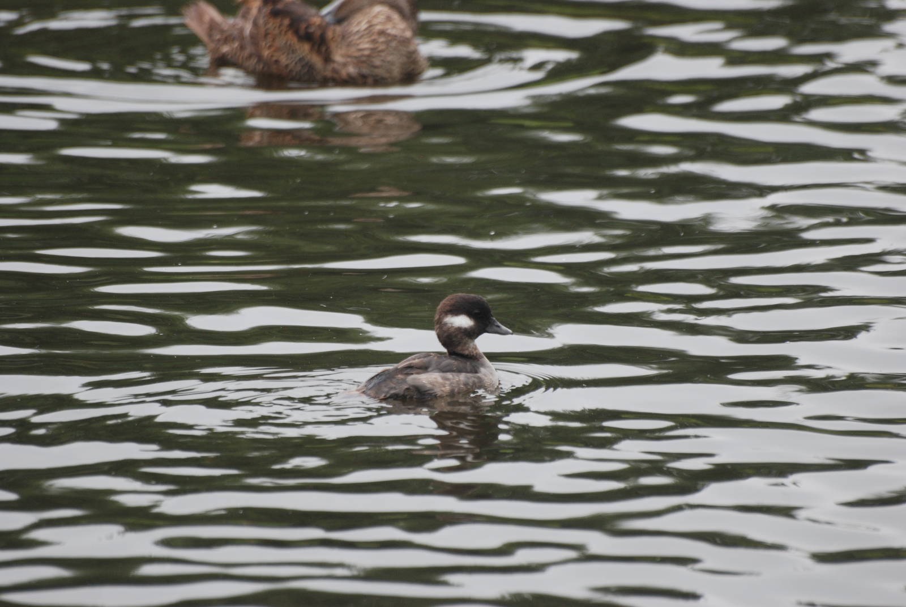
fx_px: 11338
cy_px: 304
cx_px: 453
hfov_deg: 4.6
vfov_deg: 3.1
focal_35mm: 450
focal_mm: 300
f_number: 5.6
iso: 400
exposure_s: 1/200
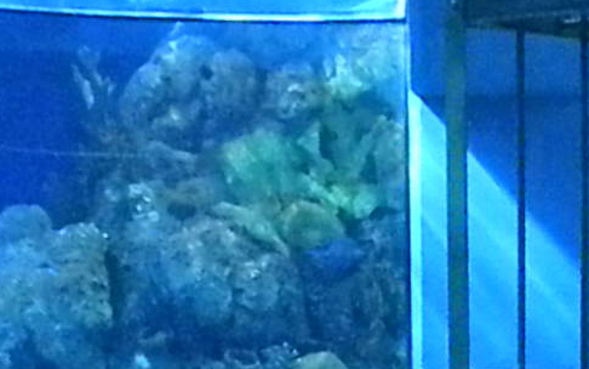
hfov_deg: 16.0
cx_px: 525
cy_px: 529
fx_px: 2071
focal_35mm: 129
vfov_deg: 9.9
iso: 3200
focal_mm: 6.6
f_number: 3.5
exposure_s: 1/34.1
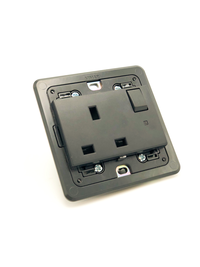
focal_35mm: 52
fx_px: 401
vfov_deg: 36.8
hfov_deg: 28.0
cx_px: 100
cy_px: 134
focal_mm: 6
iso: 16
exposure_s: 1/124
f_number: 2.4
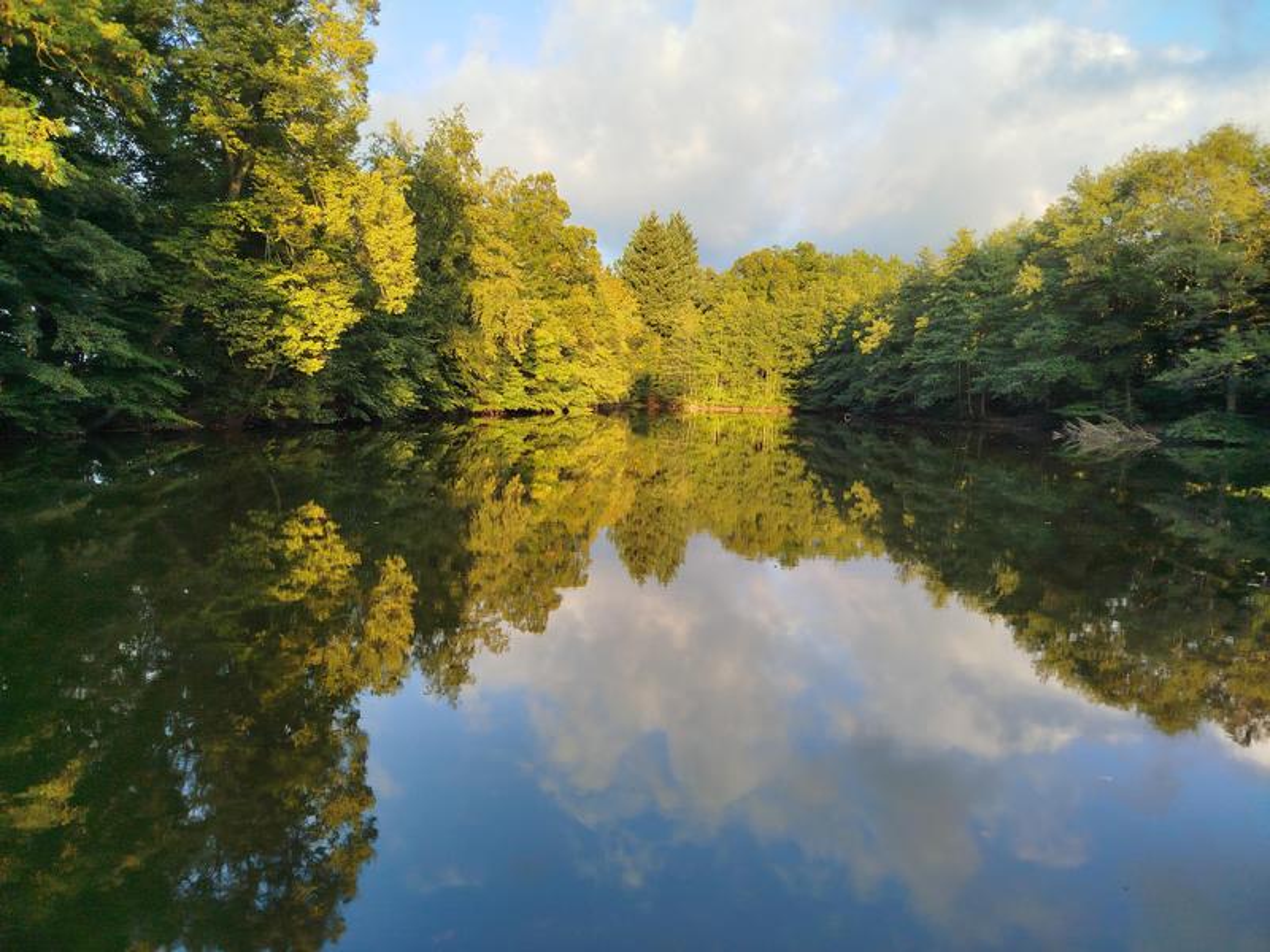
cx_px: 635
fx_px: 881
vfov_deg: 56.8
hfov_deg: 71.6
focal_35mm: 24
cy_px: 476
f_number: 1.7
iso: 50
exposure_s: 1/201
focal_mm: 5.31
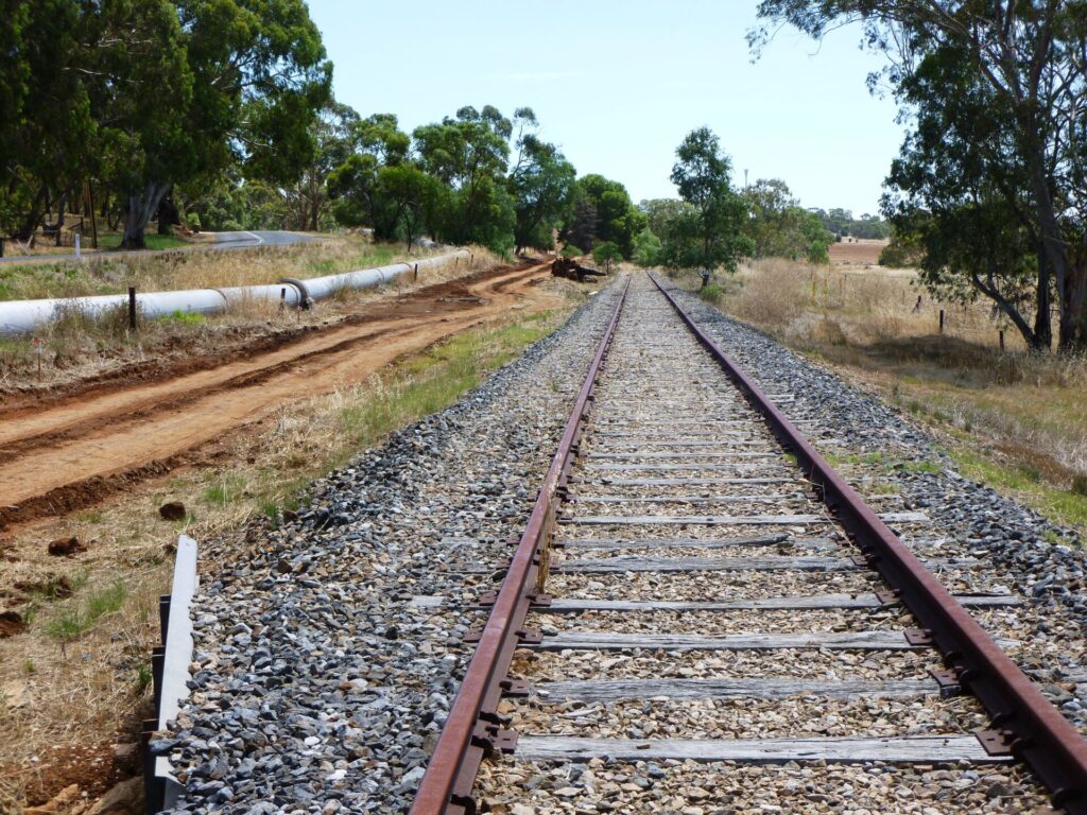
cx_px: 544
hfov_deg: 38.2
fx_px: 1570
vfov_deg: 29.1
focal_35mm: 50
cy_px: 408
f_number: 3.9
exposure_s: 1/500
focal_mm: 9
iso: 100
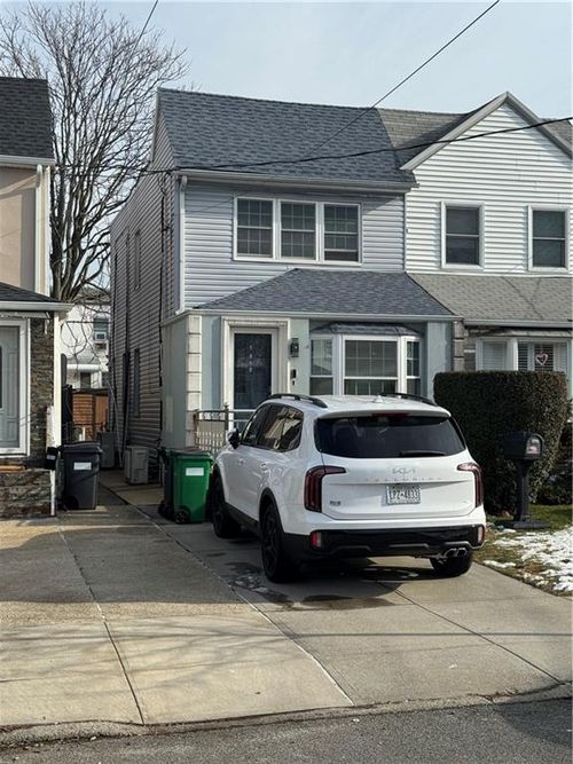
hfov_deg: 30.3
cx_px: 286
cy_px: 382
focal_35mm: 48
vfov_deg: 39.7
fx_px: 1060
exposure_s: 1/3425
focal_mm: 6.76
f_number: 1.78
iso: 64
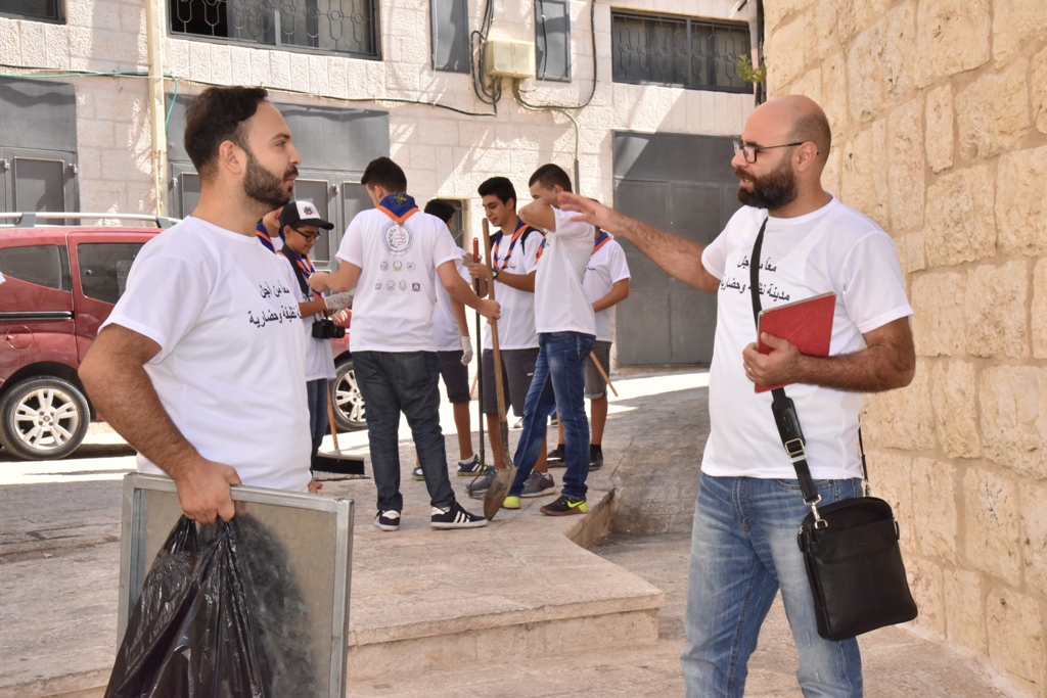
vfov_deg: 26.0
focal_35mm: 52
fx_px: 1512
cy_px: 349
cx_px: 524
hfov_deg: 38.2
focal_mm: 52
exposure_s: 1/250
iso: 2500
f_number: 22
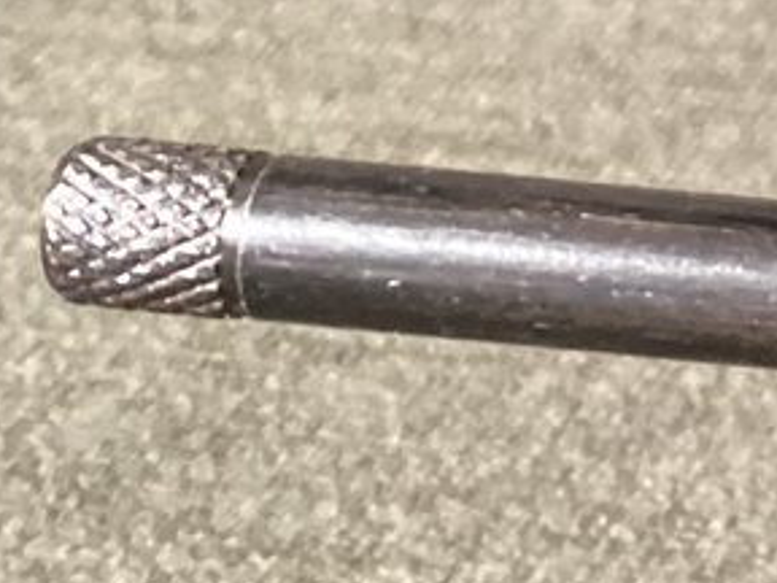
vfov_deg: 8.8
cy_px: -352
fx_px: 3659
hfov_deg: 11.2
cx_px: 1442
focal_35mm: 163
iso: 400
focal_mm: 3.3
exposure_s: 1/30
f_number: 2.4
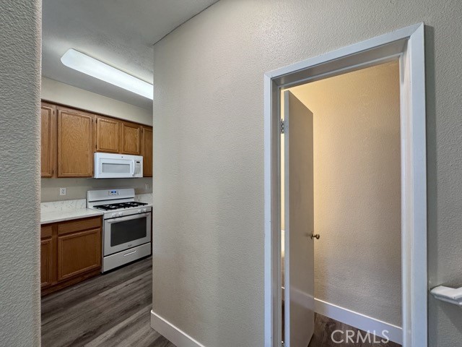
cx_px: 231
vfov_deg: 85.7
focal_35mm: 14
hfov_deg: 102.1
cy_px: 174
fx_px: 187
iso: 250
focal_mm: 2.22
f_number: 2.2
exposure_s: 1/120
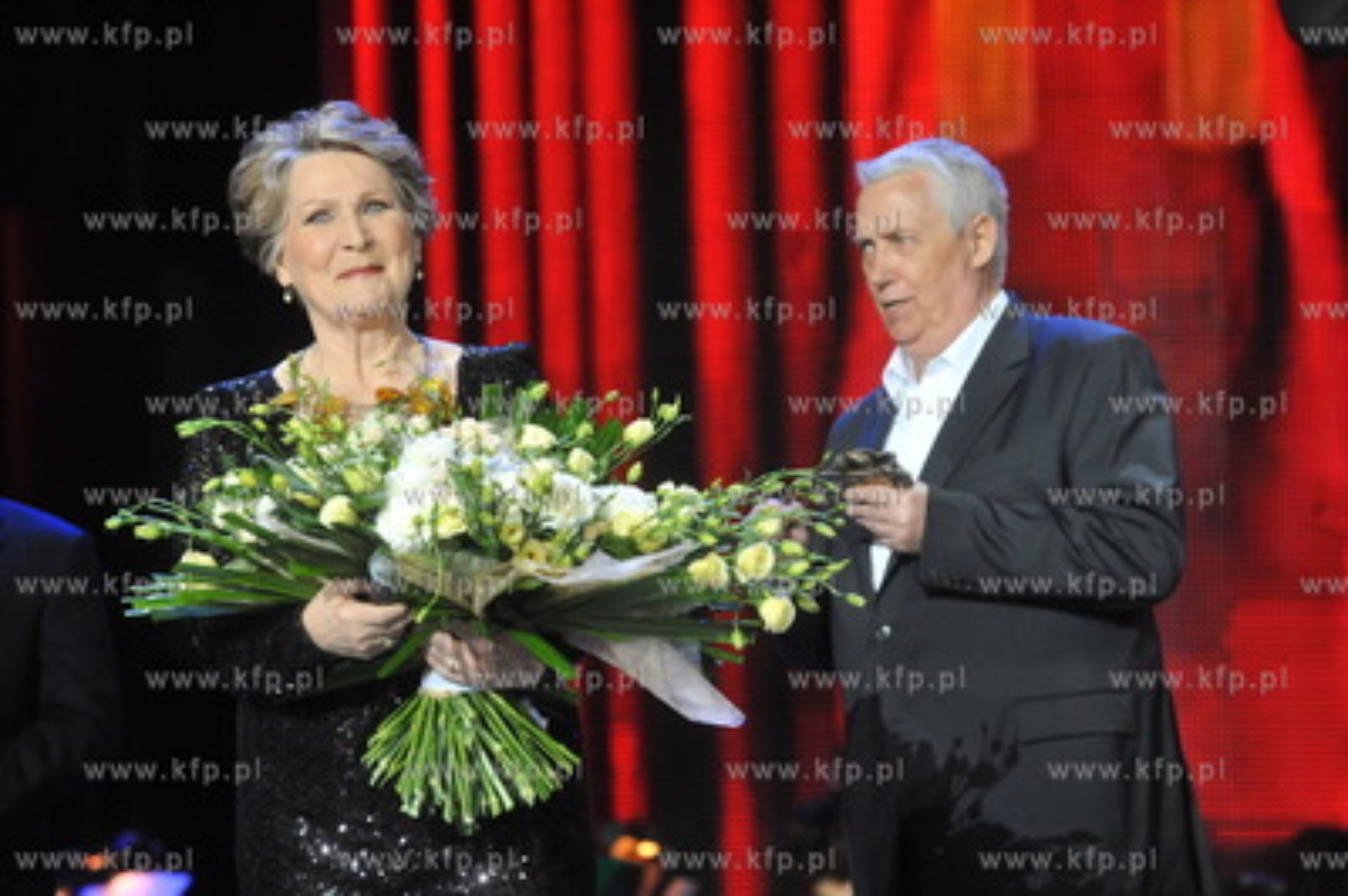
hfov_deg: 10.3
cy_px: 448
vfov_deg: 6.9
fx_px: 7483
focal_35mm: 200
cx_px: 674
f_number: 5.6
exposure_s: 1/250
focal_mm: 200
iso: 3200
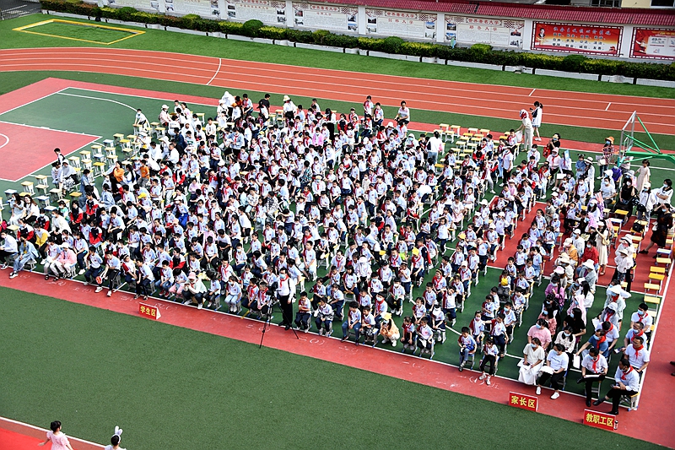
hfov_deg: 41.1
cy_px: 225
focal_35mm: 48
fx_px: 900
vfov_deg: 28.1
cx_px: 338
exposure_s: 1/500
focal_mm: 48
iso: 200
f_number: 4.2
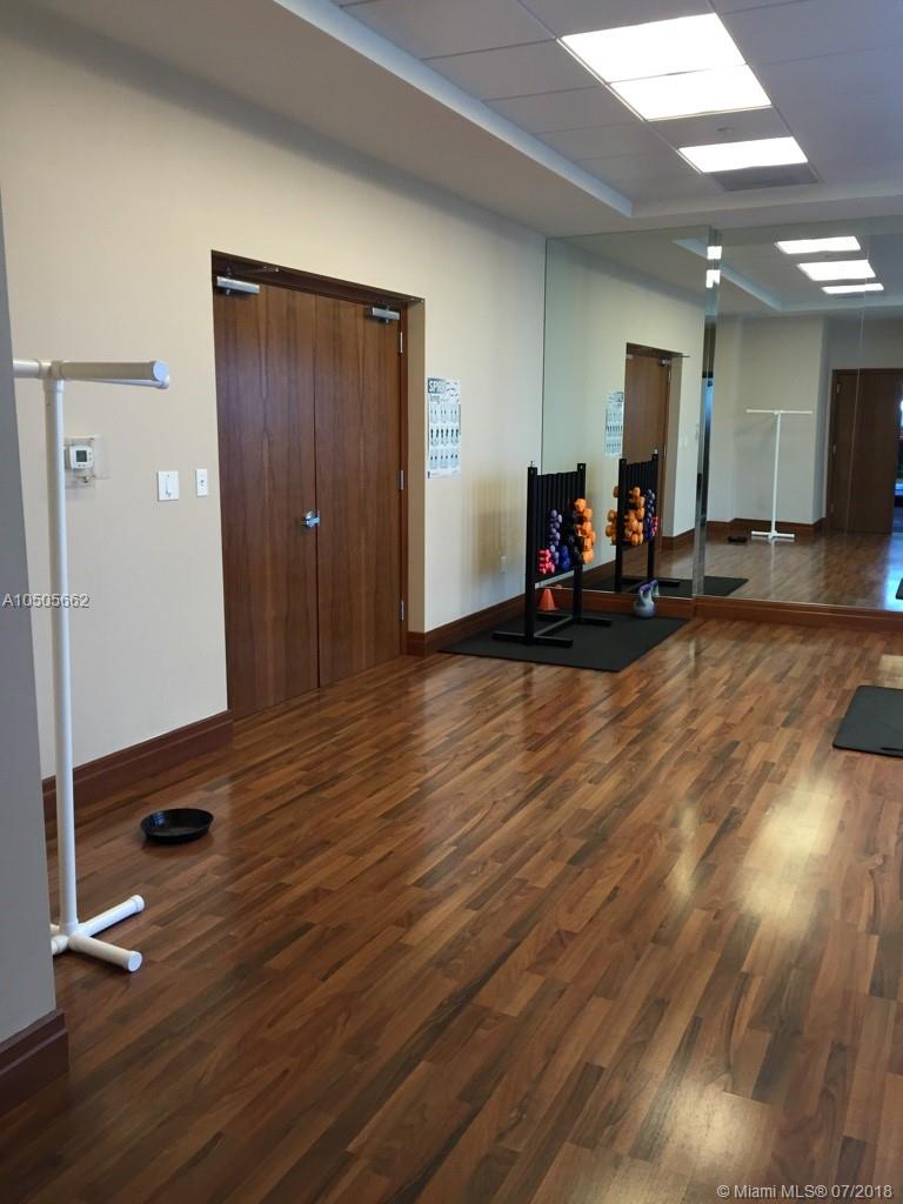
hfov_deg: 48.2
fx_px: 1009
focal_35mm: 29
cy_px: 602
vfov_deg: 61.7
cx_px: 452
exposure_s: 1/30
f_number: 2.2
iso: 50
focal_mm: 4.15
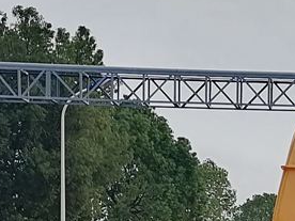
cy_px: 334
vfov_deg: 14.1
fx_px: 835
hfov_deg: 18.0
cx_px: 432
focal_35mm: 98
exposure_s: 1/229
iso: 50
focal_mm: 5.3
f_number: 1.8
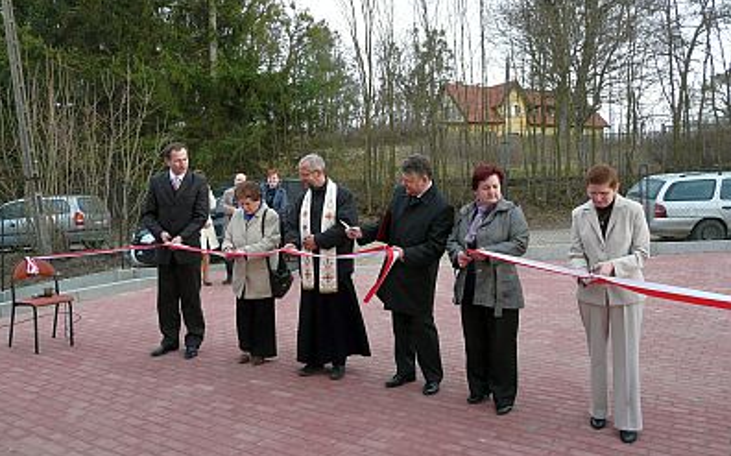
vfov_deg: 41.7
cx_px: 364
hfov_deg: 62.9
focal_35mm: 30
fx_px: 597
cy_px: 201
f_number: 2.8
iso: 100
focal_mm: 4.6
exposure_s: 1/100
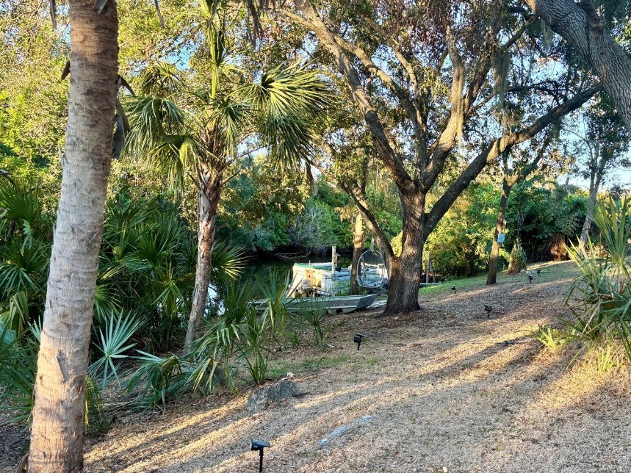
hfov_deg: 58.0
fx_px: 565
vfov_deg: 45.4
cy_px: 259
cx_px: 375
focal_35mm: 31
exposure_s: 1/143
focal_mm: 5.96
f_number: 1.6
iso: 40
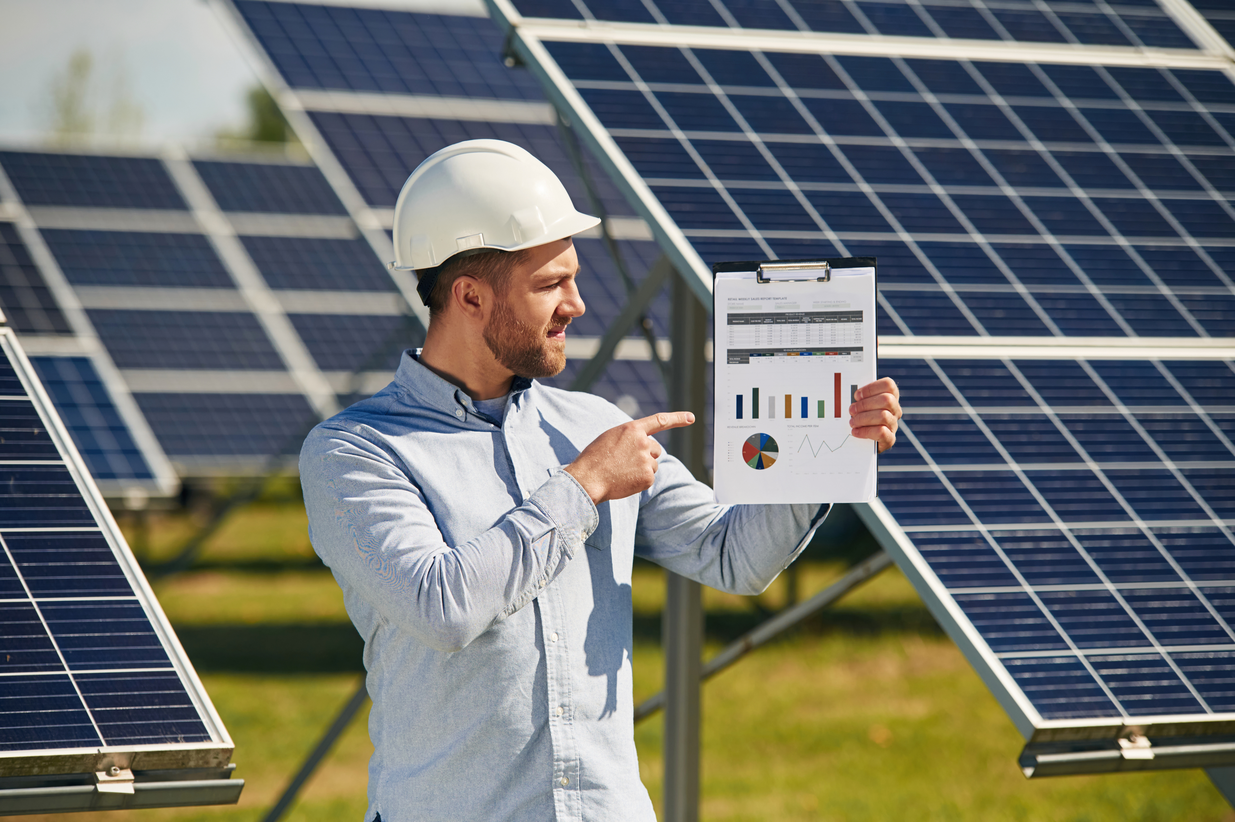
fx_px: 4457
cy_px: 411
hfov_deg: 15.8
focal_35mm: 130
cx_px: 618
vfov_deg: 10.5
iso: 250
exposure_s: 1/6400
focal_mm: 130
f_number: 3.5
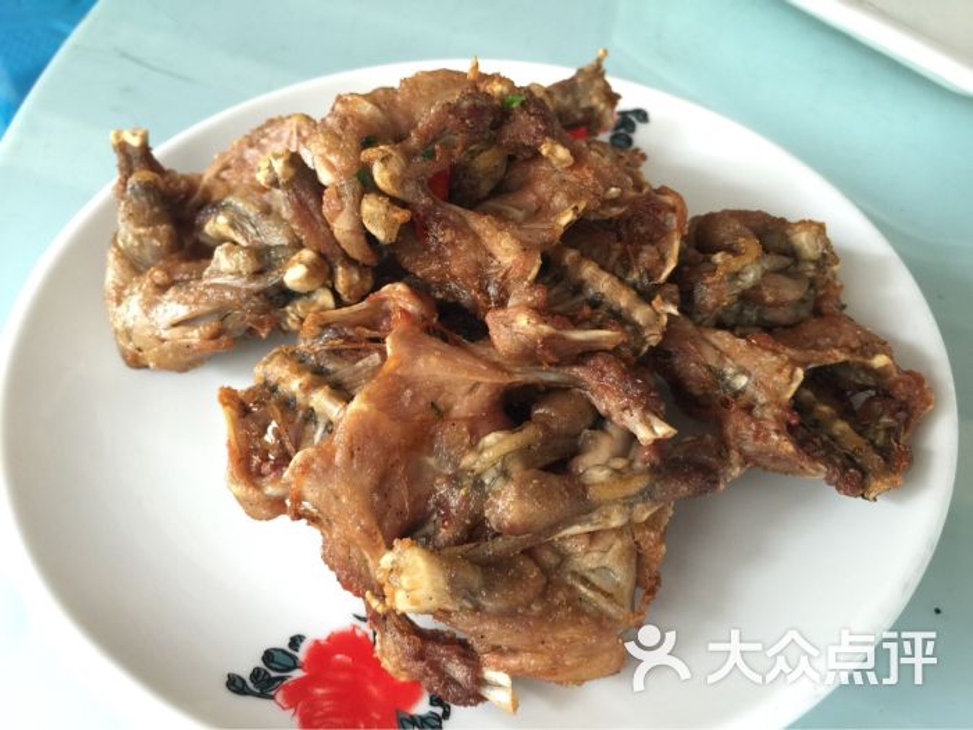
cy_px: 365
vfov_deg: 48.2
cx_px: 486
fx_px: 815
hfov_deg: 61.7
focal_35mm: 29
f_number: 2.2
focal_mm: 4.15
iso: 50
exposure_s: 1/30
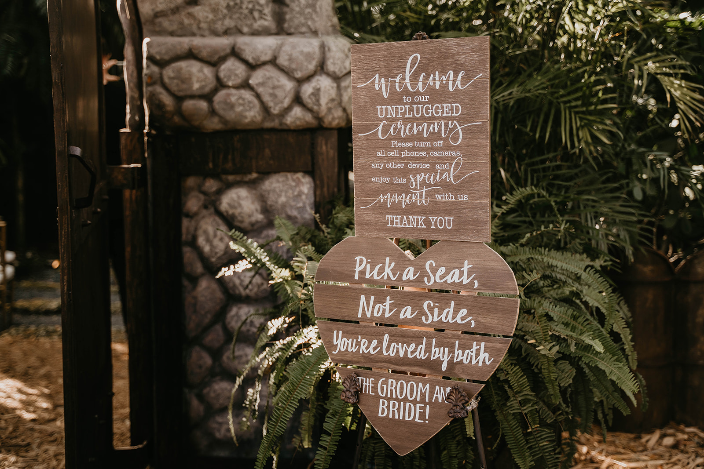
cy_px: 234
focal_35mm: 47
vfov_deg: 28.7
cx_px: 352
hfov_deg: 41.9
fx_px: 919
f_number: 2.8
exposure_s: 1/200
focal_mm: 47
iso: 160
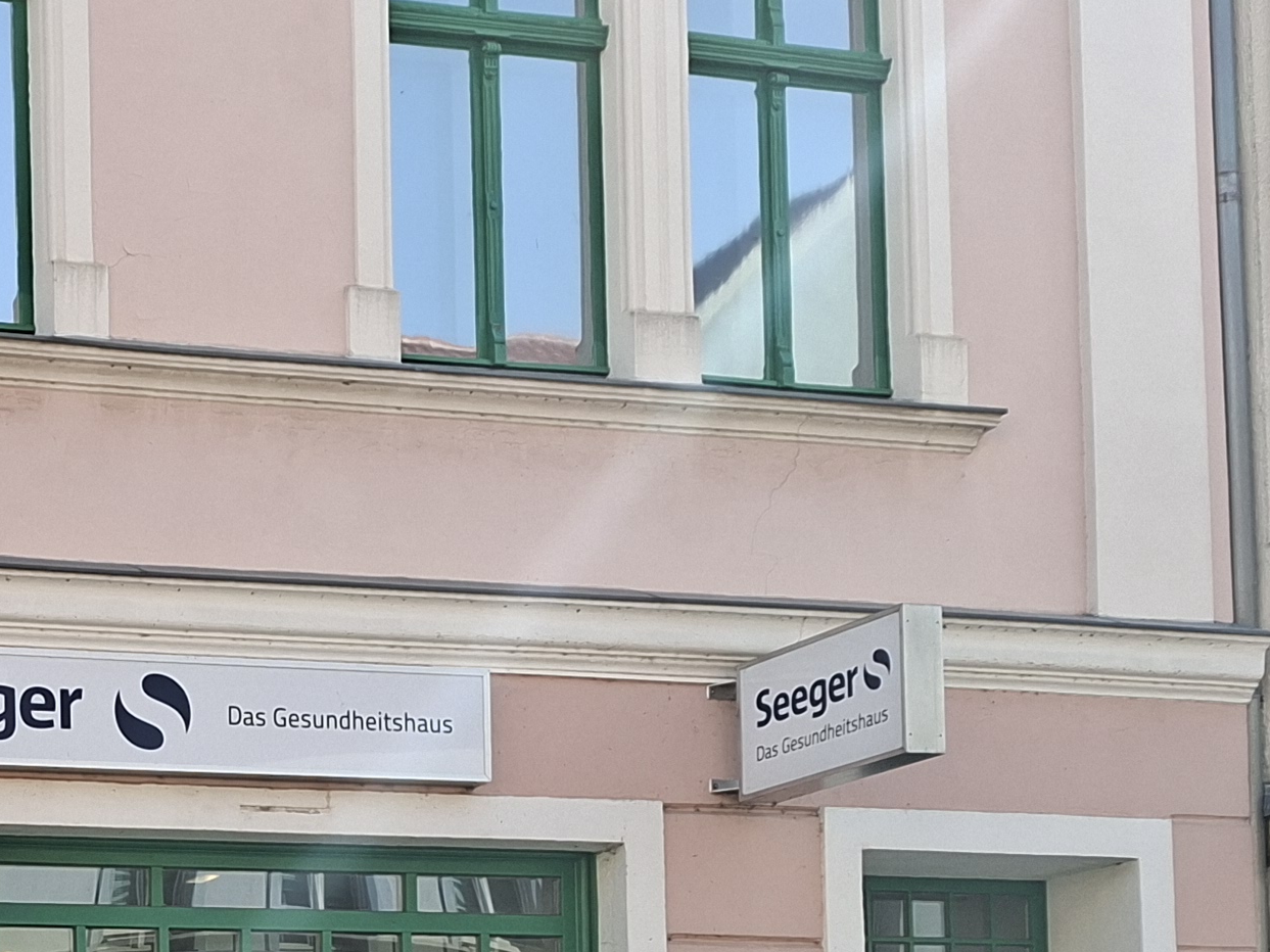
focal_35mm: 74
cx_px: -232
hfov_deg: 24.1
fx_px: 2715
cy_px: 1213
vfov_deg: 18.6
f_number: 1.8
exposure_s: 1/467
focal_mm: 5.54
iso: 50
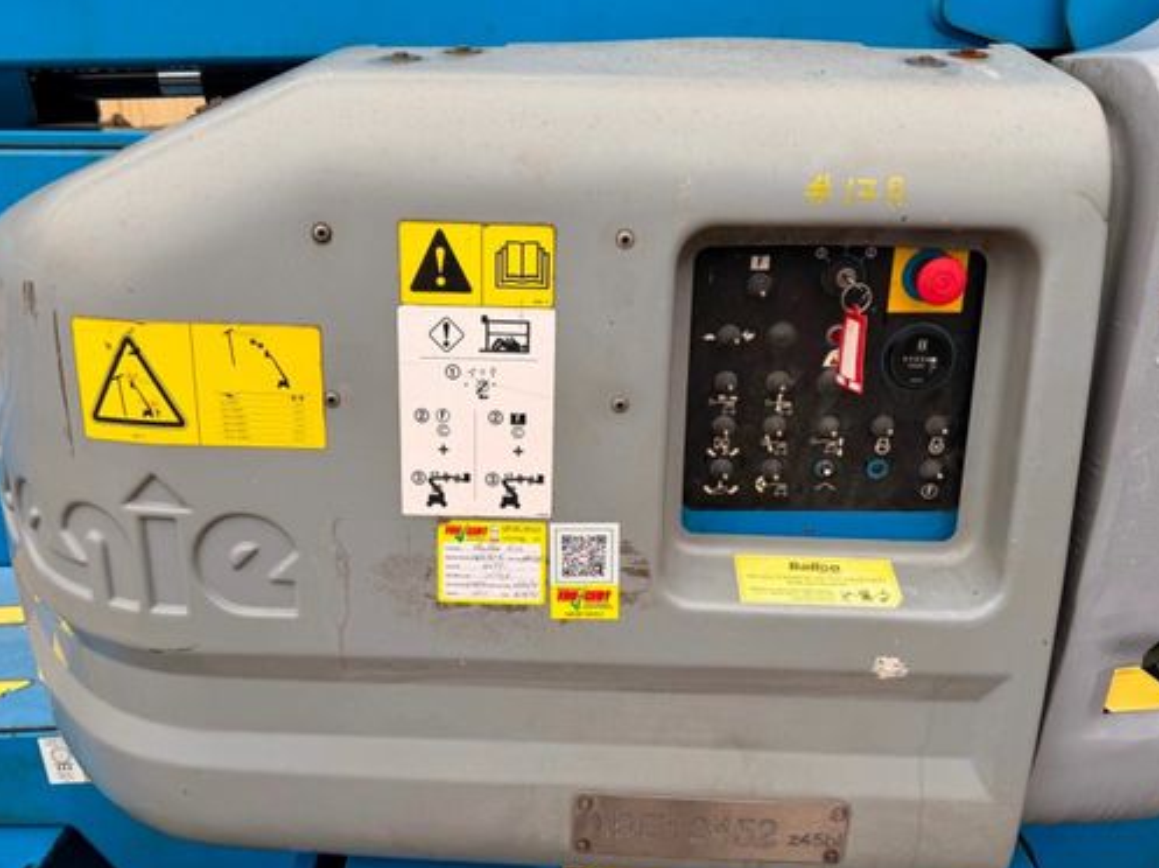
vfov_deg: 48.2
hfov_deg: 61.7
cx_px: 569
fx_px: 970
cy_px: 448
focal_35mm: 29
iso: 80
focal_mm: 6.76
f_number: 1.78
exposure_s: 1/735
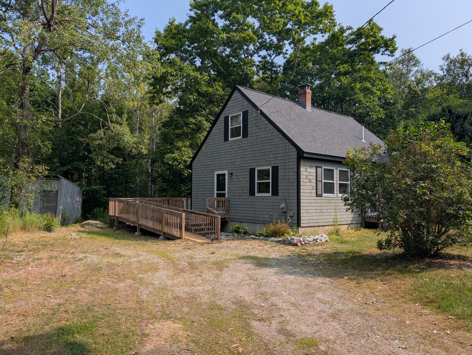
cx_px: 228
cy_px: 178
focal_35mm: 25
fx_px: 341
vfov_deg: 55.0
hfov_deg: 69.3
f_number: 1.68
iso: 19
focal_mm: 6.9
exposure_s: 1/1126
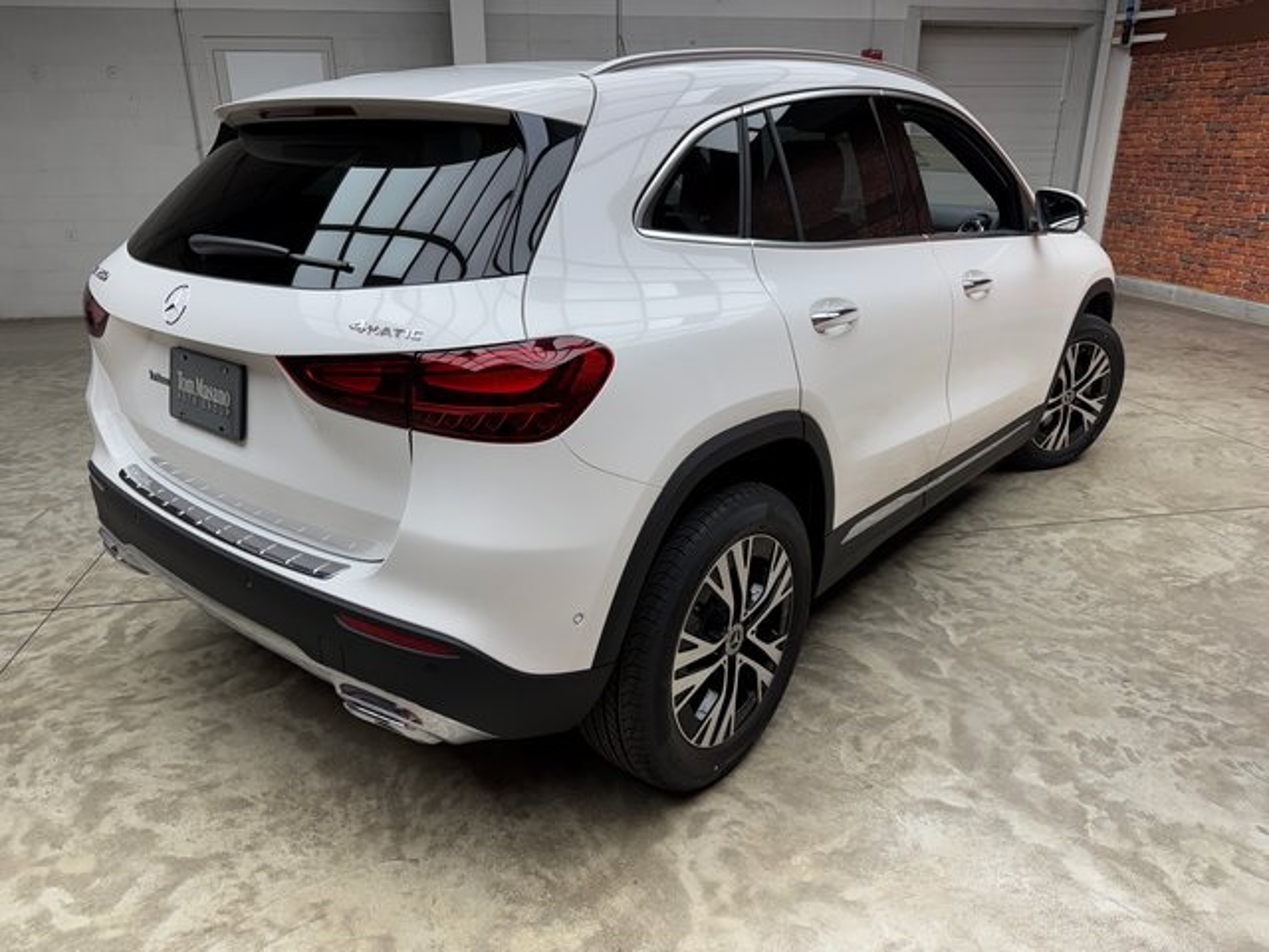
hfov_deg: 71.6
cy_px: 476
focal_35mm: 24
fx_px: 880
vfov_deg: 56.8
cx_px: 634
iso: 80
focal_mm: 6.76
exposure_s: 1/325
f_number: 1.78
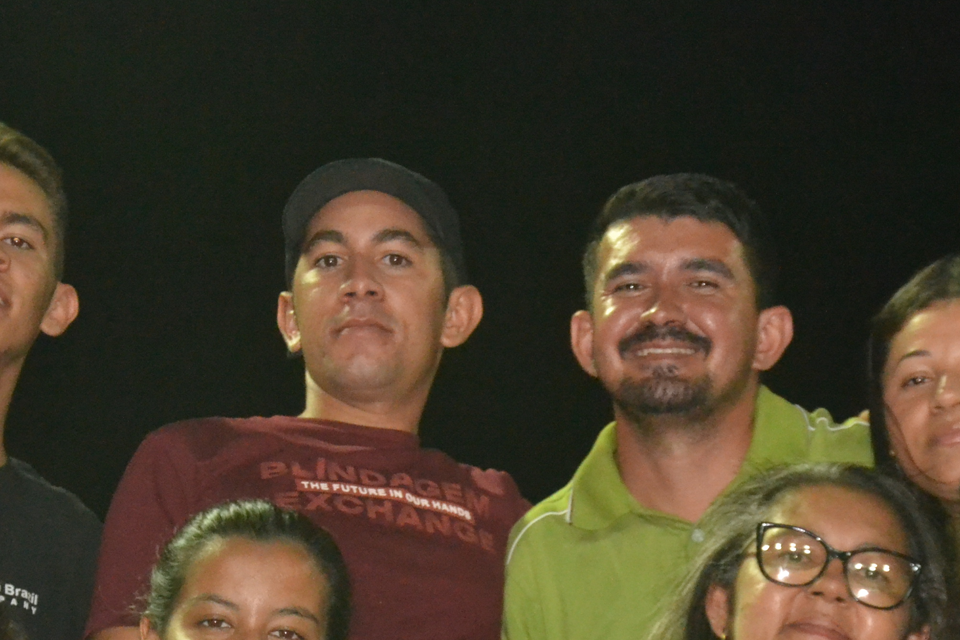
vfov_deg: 5.7
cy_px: 680
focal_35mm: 241
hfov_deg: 8.5
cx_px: 566
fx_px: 6425
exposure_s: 1/60
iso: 3200
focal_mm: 70
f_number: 5.3
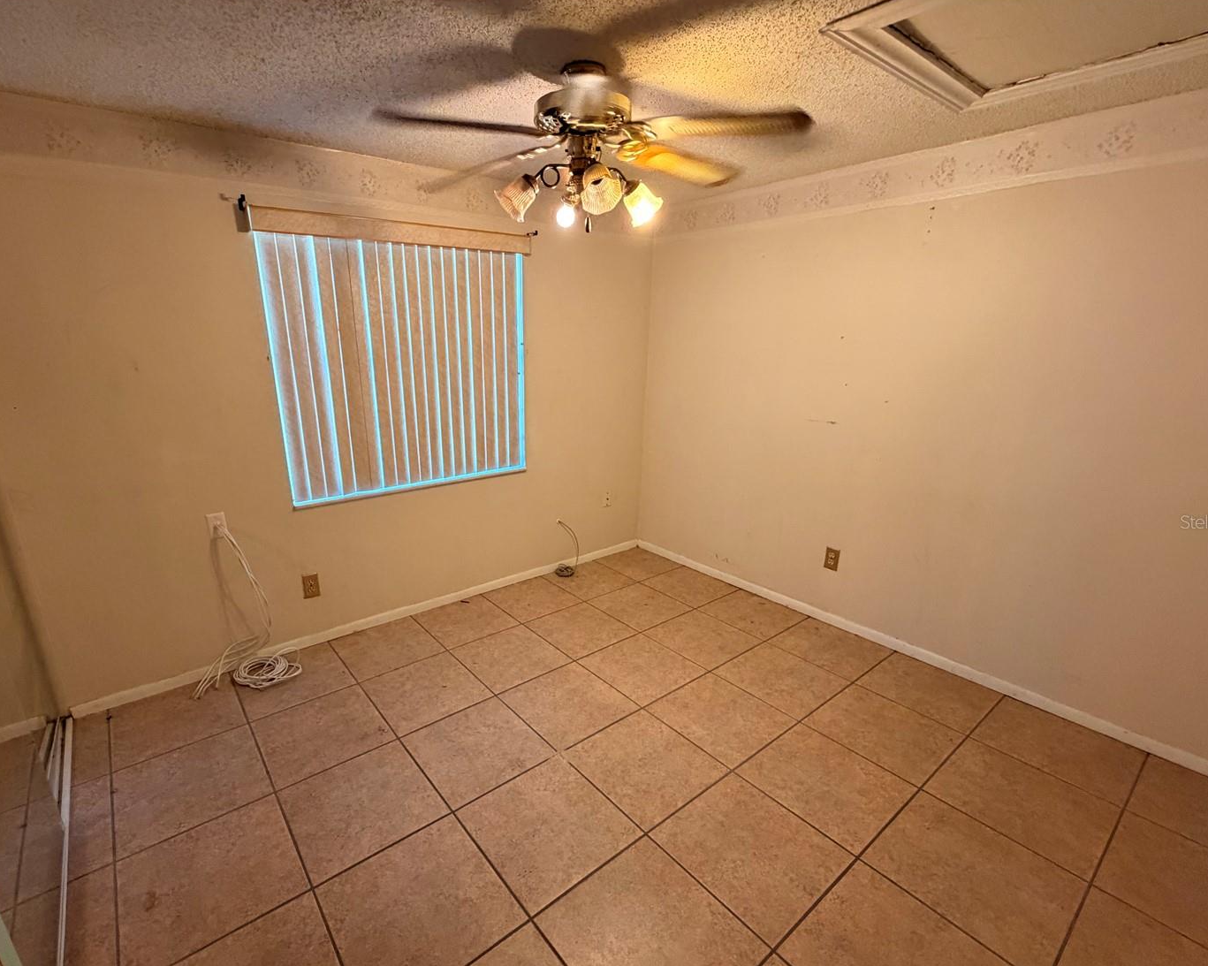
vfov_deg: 80.2
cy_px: 521
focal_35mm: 16
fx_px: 572
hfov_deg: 92.9
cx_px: 557
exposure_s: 1/60
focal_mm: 2.22
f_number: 2.2
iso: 500
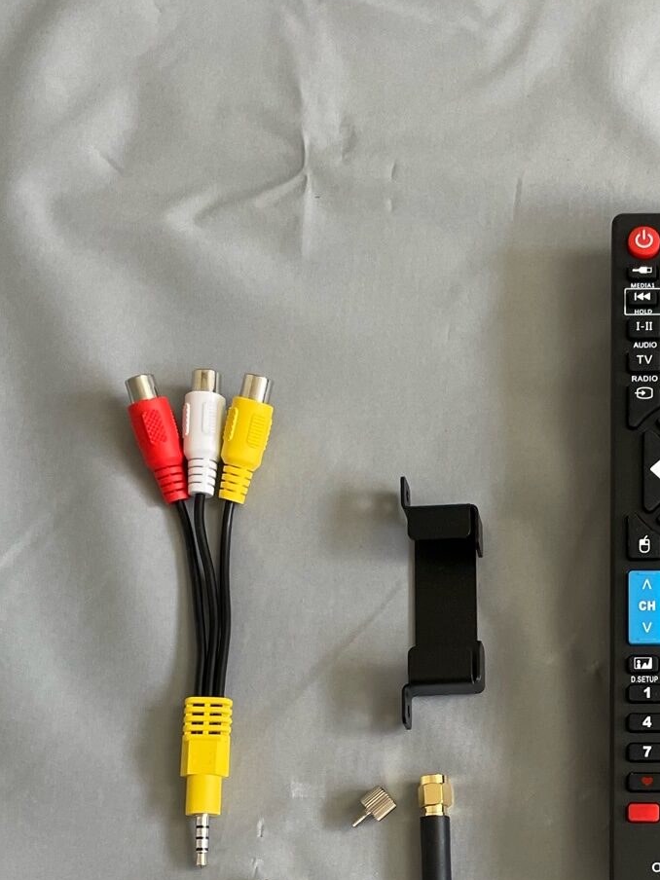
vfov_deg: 32.3
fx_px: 1474
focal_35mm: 58
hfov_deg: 24.4
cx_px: 610
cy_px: 706
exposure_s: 1/100
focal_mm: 4.2
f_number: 1.6
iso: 125
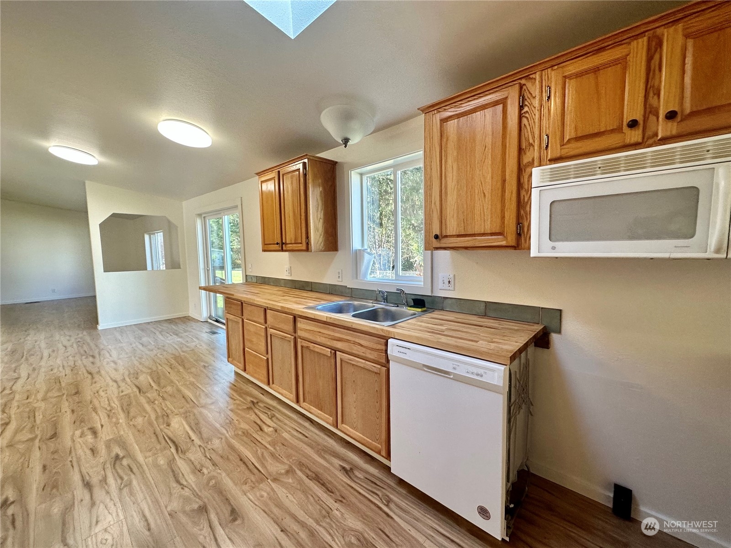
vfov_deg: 85.7
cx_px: 366
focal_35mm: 14
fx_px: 296
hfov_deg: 102.1
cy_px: 274
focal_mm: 2.22
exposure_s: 1/120
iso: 125
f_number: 2.2
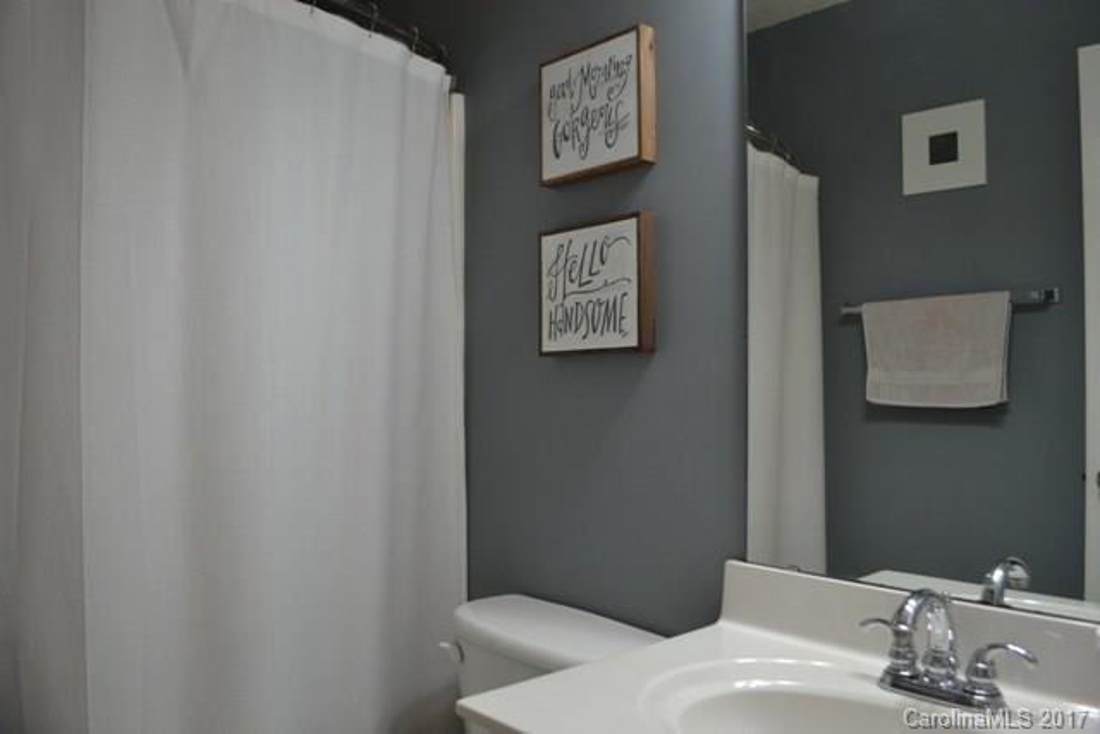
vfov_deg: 48.0
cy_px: 367
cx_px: 550
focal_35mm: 27
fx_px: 825
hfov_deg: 67.4
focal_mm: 18
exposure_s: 1/50
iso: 400
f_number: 3.5
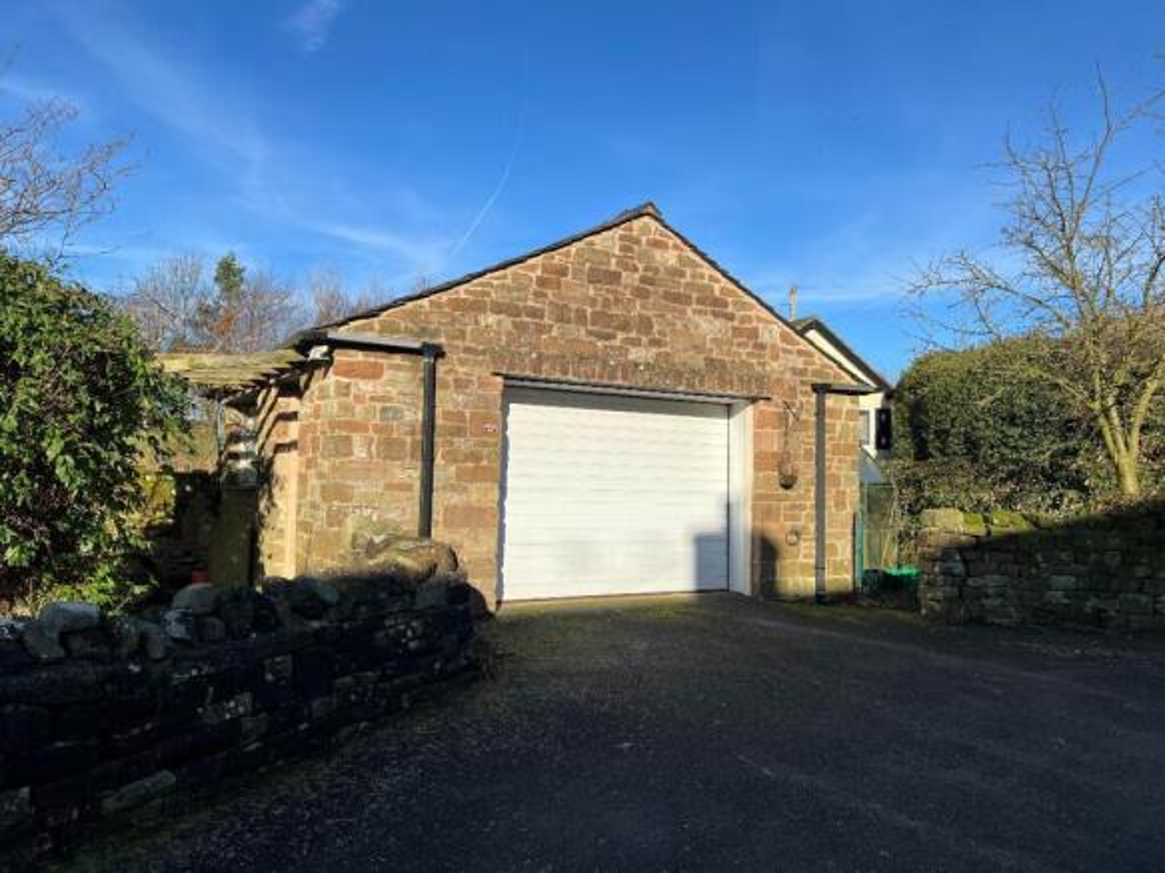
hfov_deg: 67.3
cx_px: 582
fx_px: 875
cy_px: 436
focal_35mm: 26
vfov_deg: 53.0
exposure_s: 1/3460
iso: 50
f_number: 1.5
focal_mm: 5.7
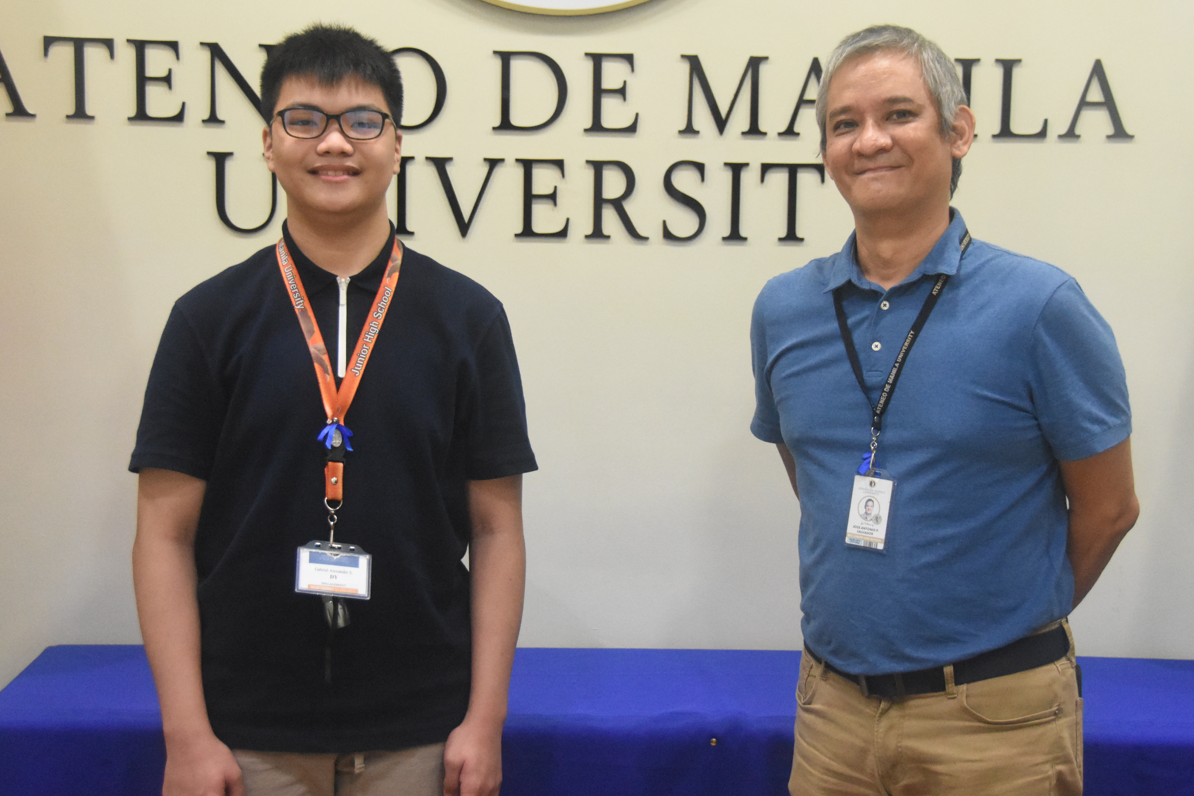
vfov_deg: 20.0
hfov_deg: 29.6
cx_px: 636
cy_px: 360
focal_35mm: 68
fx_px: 2255
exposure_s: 1/125
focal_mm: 40
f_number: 4.5
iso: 5000
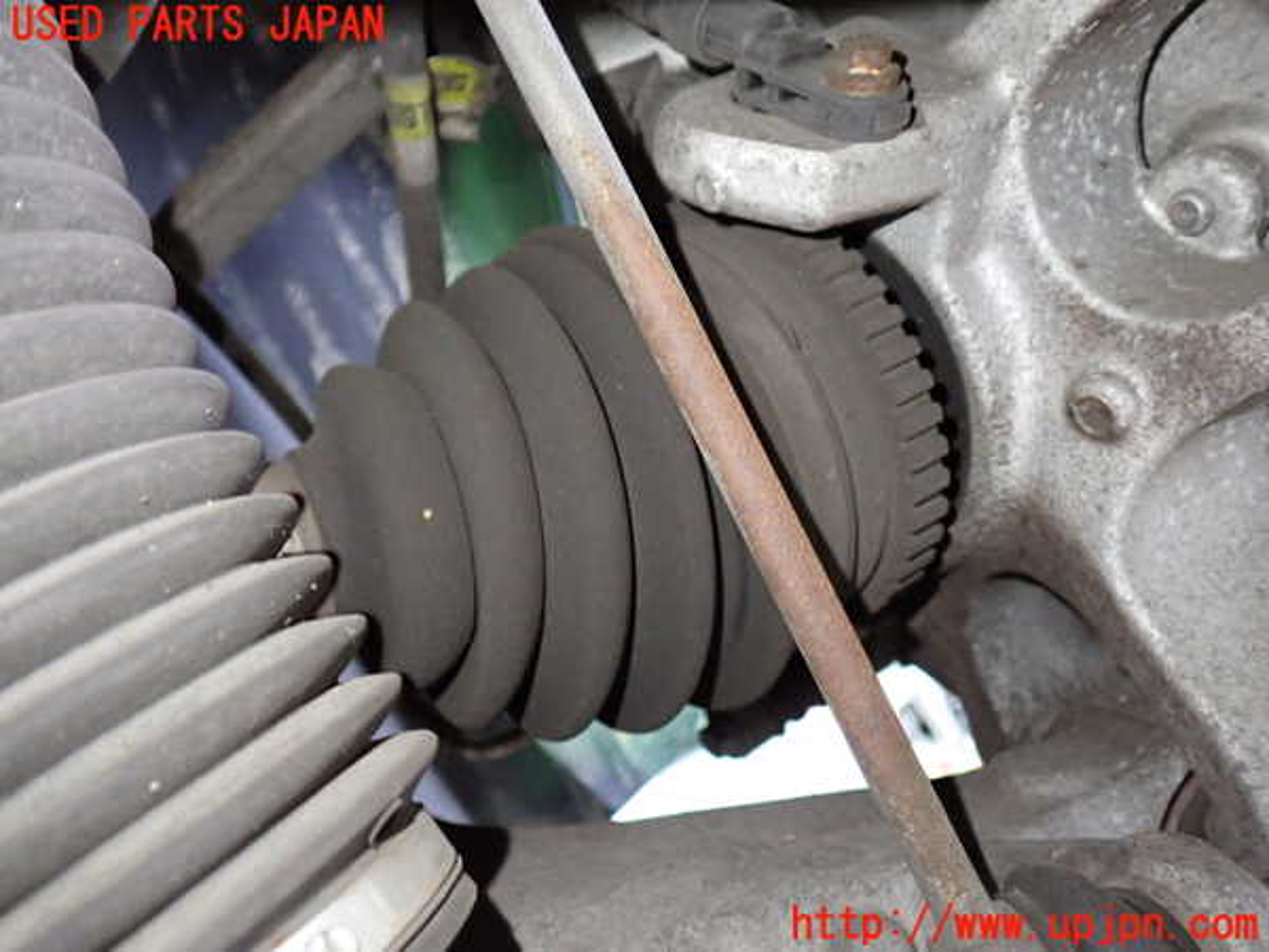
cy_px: 476
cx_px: 634
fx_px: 1100
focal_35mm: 30
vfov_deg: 46.8
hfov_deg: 60.0
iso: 800
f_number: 2.3
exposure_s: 1/30
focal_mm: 5.4
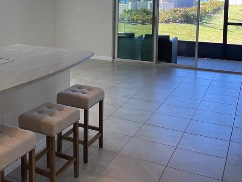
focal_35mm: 47
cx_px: 42
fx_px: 329
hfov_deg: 38.6
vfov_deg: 29.9
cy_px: 27
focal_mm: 5.1
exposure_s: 1/120
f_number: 1.6
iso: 40
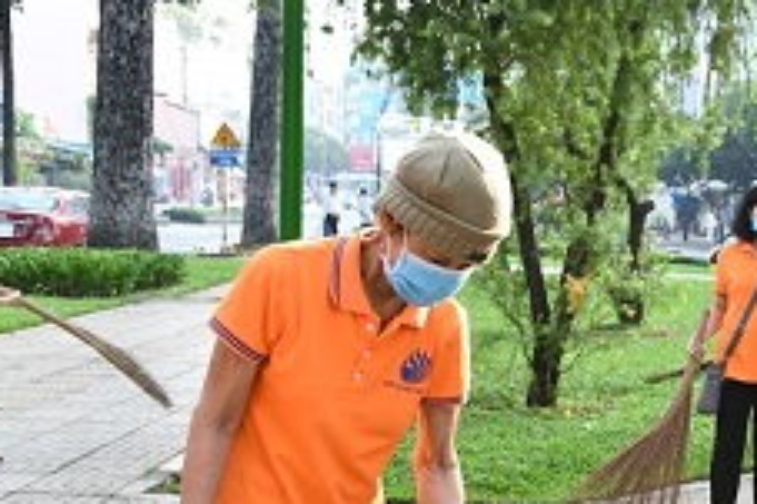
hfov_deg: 28.1
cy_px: 476
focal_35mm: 66
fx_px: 1387
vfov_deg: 20.1
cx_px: 810
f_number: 5.6
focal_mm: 30
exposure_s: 1/200
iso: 640
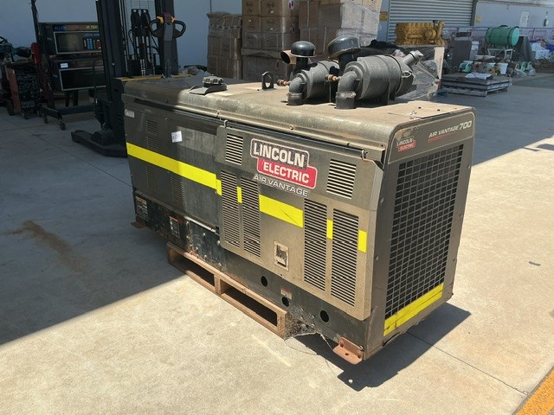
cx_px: 277
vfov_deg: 48.2
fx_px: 464
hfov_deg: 61.7
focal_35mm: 29
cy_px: 208
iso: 25
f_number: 1.8
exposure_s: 1/1730
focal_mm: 3
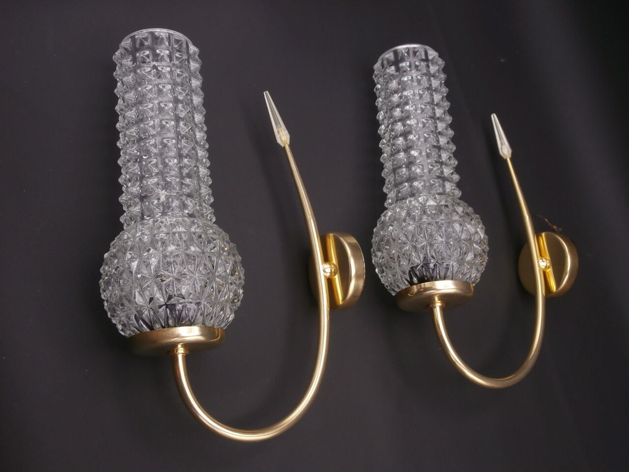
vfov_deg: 37.7
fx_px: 690
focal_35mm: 38
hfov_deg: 49.0
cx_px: 314
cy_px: 236
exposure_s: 1/80
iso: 100
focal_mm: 6.67
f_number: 3.9
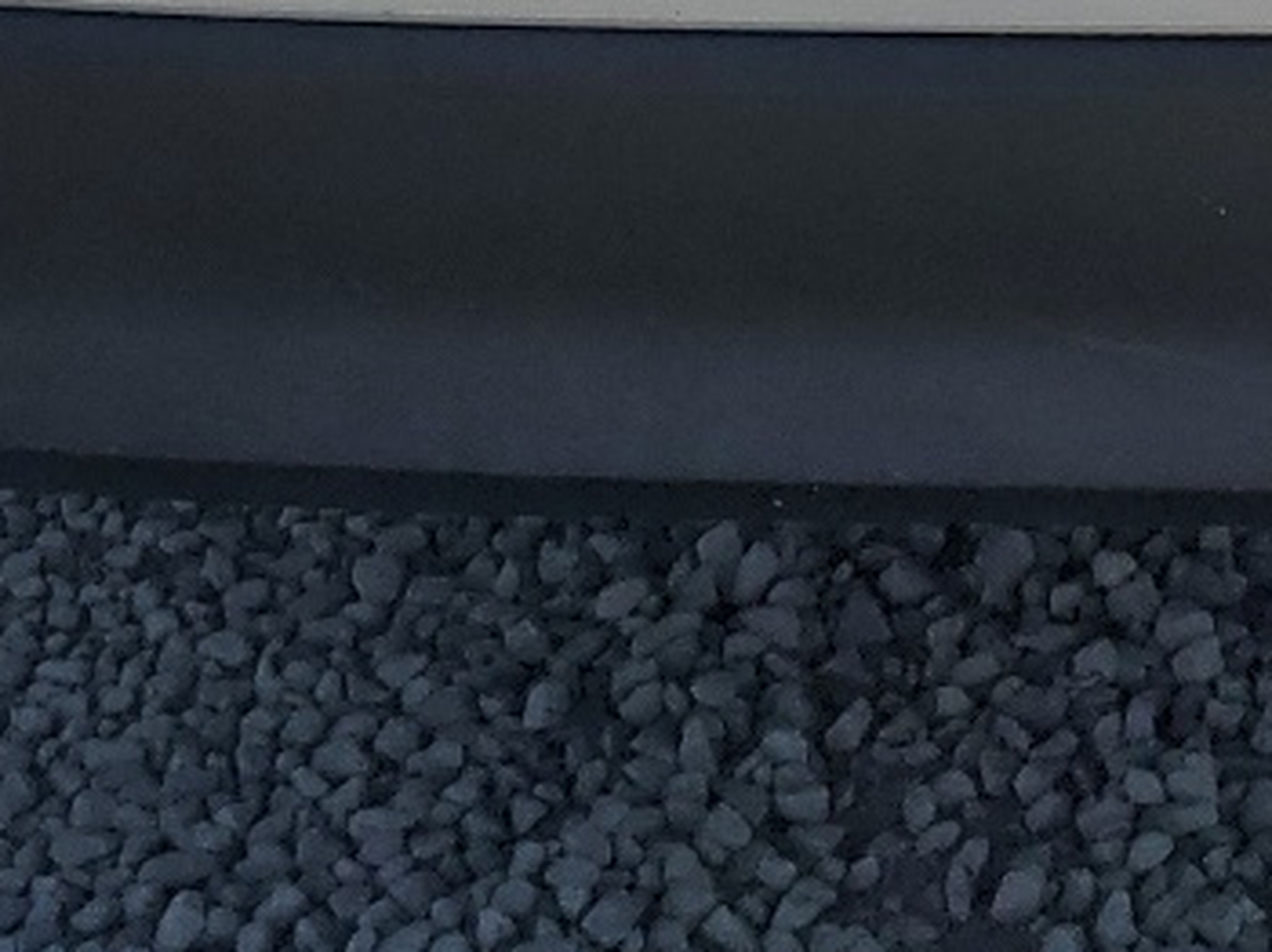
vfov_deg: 11.5
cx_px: 1766
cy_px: -759
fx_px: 4370
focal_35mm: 119
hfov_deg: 15.6
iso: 50
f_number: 1.5
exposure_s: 1/5000
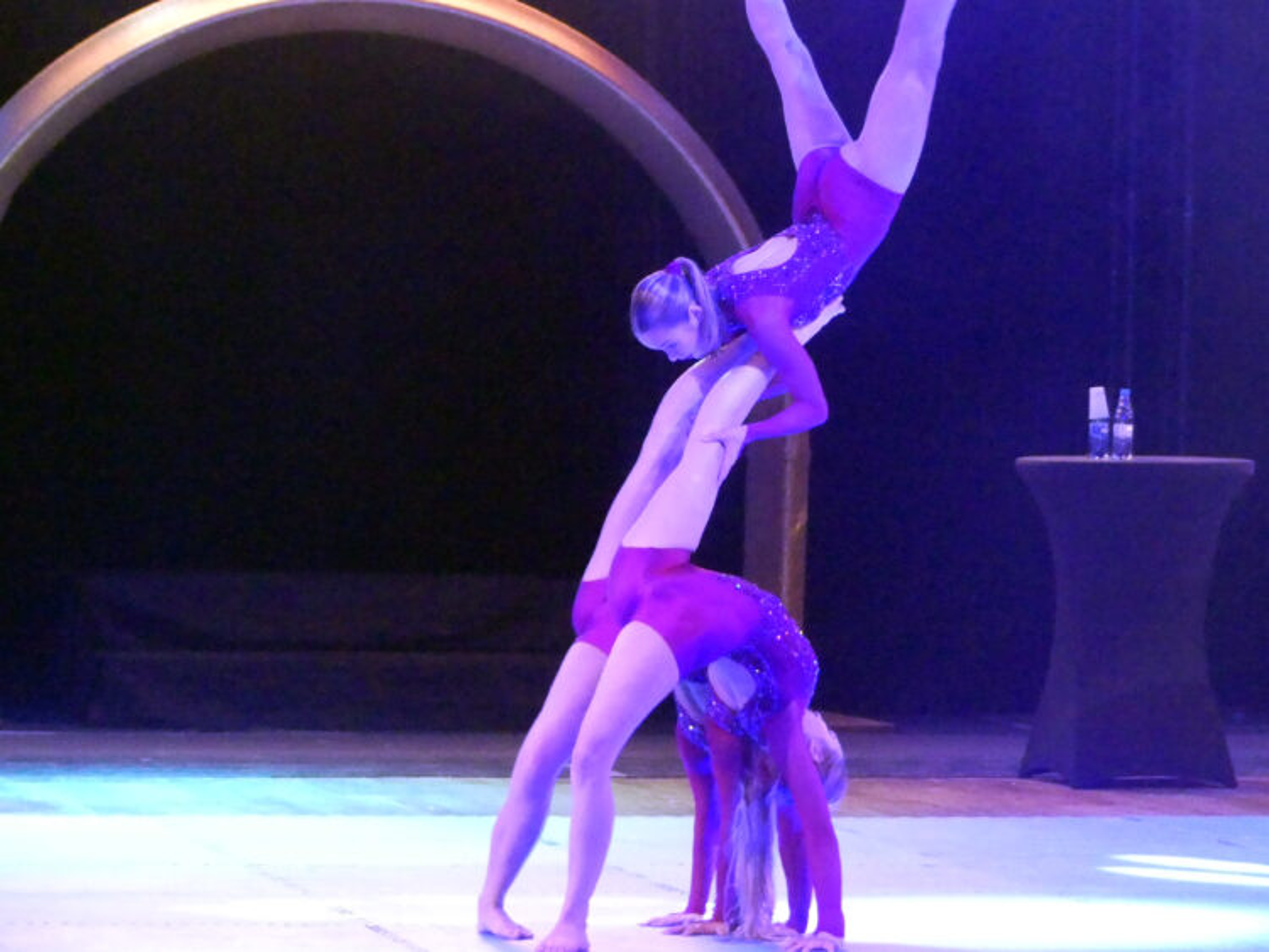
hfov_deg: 9.7
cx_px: 634
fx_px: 7481
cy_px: 476
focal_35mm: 204
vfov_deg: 7.3
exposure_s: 1/80
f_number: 2.8
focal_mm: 36.7
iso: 3200
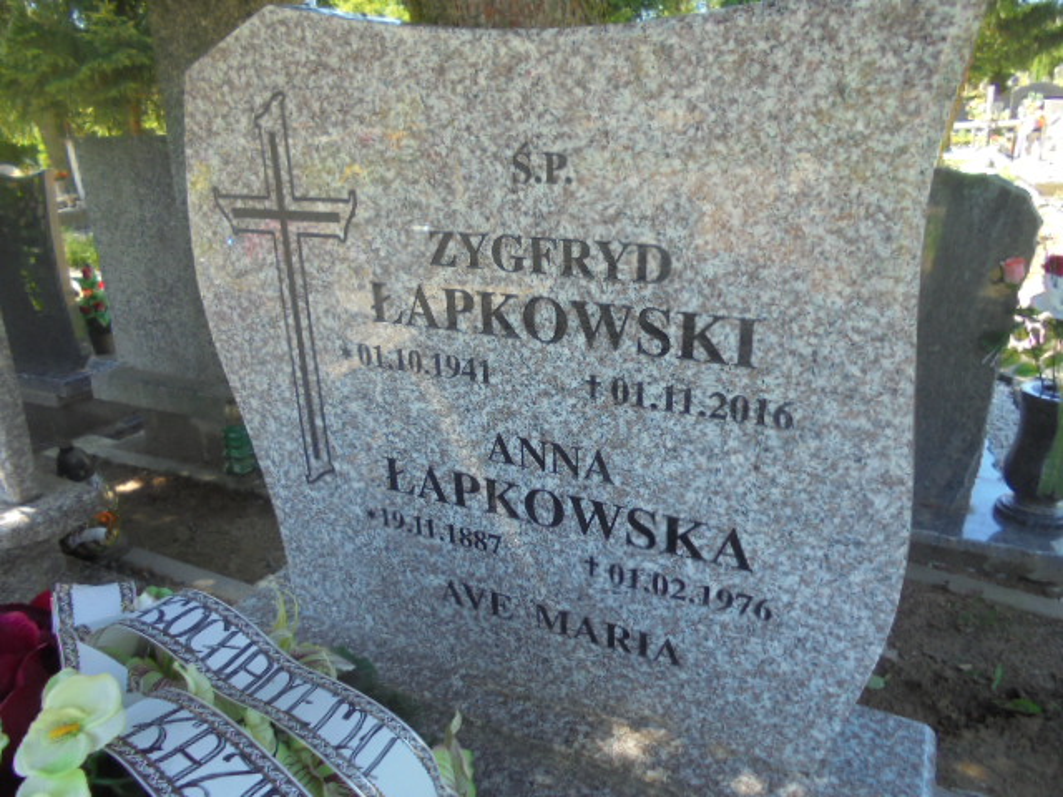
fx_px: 798
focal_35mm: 26
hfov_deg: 67.3
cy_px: 398
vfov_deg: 53.1
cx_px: 532
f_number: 3.5
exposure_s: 1/80
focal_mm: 4.6
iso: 100
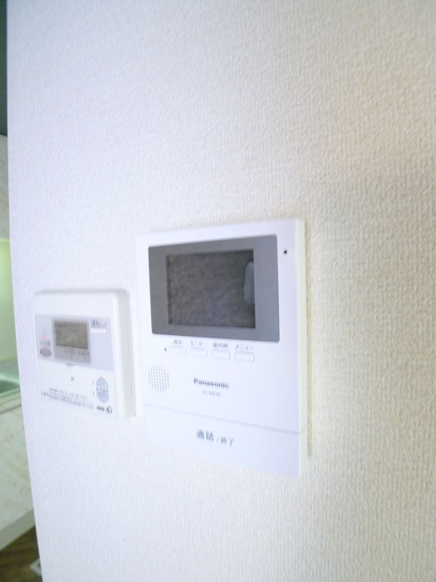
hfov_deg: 56.8
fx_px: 403
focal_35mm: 24
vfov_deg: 71.6
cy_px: 291
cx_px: 218
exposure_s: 1/6
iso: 400
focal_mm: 5.1
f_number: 2
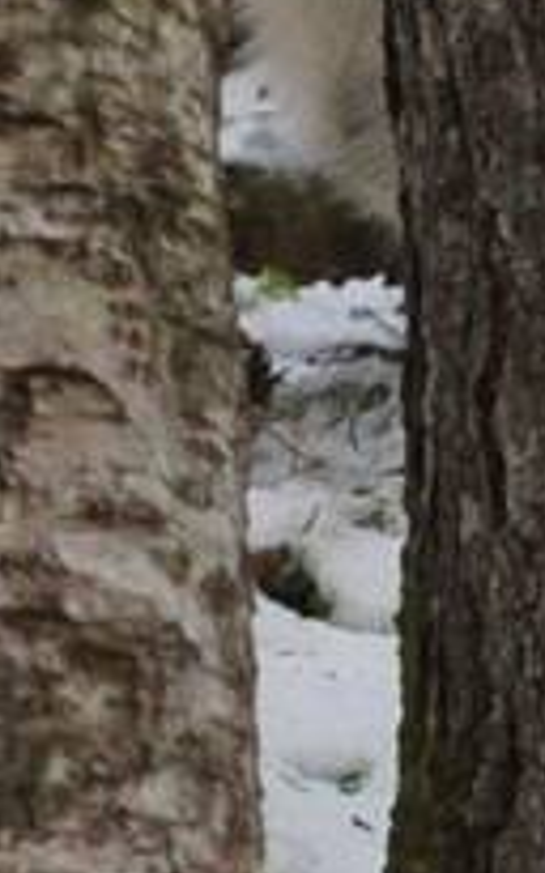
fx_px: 31154
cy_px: -862
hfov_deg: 1.0
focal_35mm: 1310
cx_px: 1665
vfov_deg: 1.6
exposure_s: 1/125
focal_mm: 110
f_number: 9
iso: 640
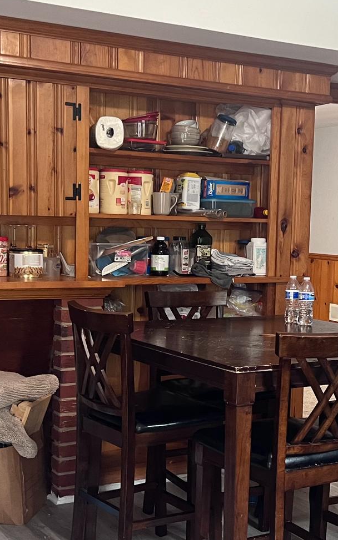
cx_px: 199
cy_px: 314
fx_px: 855
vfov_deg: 35.0
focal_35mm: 58
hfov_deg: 22.3
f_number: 1.5
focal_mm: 5.7
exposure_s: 1/60
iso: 250
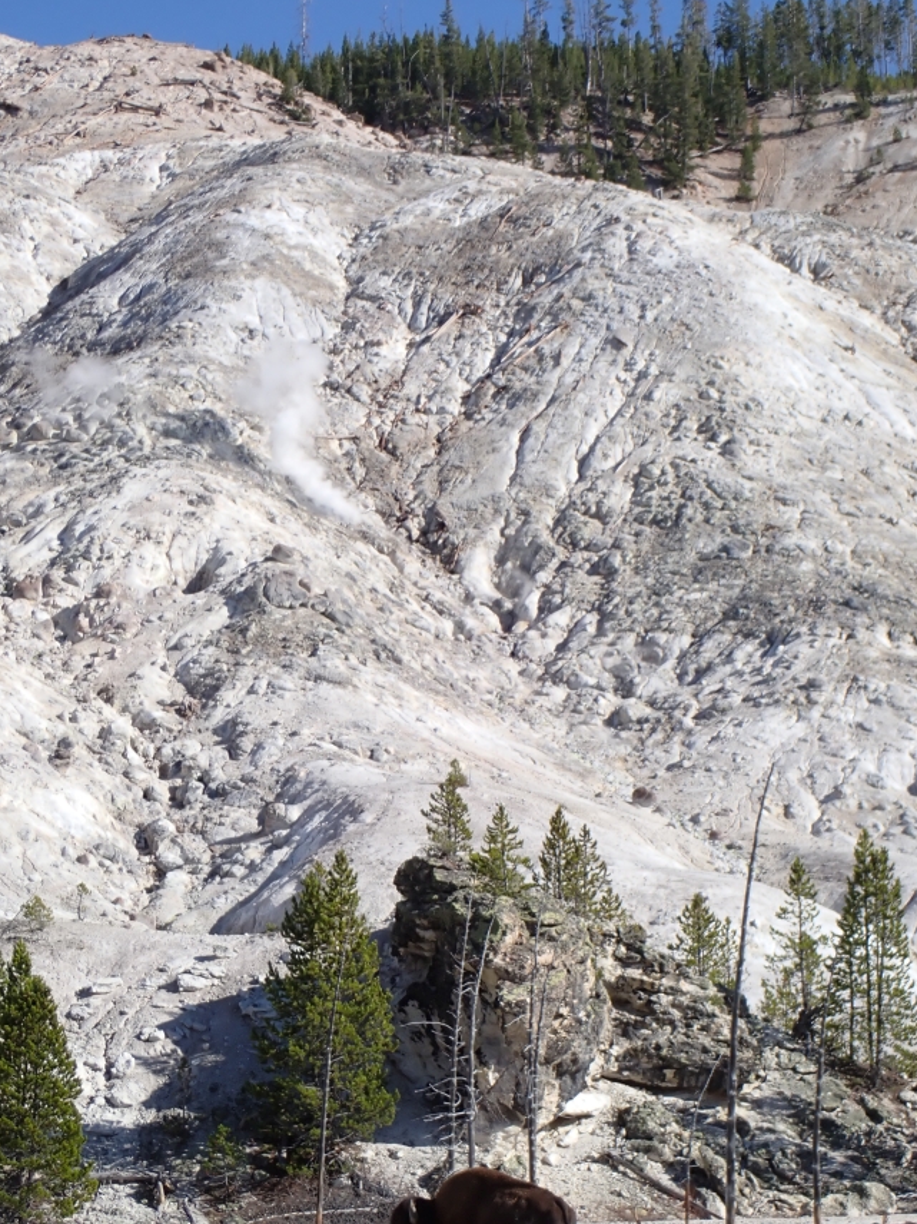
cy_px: 669
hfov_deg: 13.5
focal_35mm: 110
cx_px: 485
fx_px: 3886
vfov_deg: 17.9
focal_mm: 16.79
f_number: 6.3
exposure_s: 1/320
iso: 100
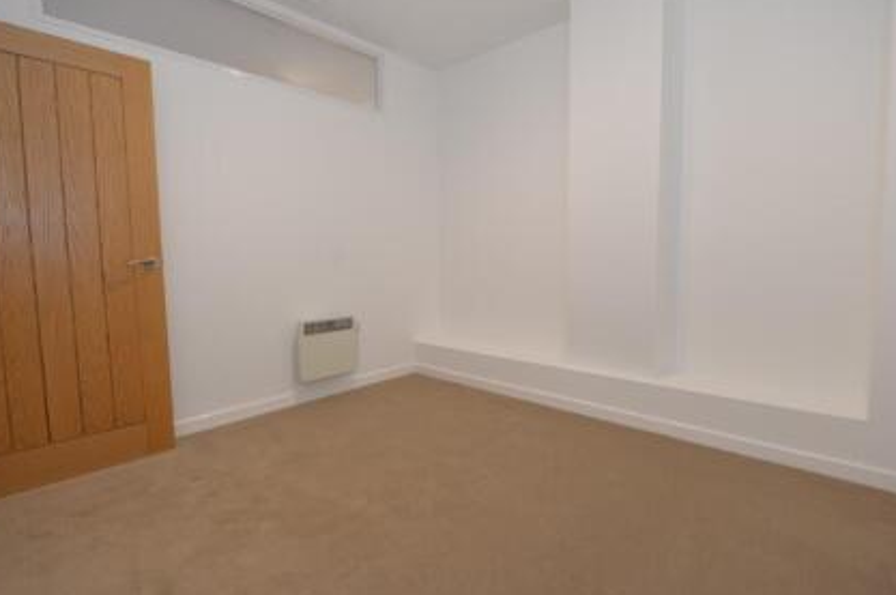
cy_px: 291
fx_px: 398
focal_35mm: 16
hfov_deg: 96.8
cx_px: 449
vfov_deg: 73.6
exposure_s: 1/60
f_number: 4
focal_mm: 14
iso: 450
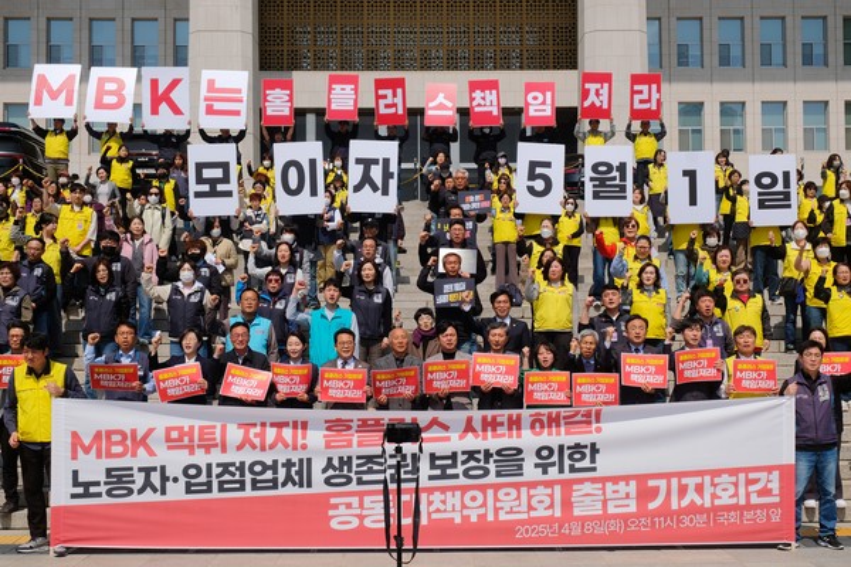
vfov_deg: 31.9
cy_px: 284
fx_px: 993
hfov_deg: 46.4
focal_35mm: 42
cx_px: 426
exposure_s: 1/500
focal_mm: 27.7
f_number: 10
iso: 200
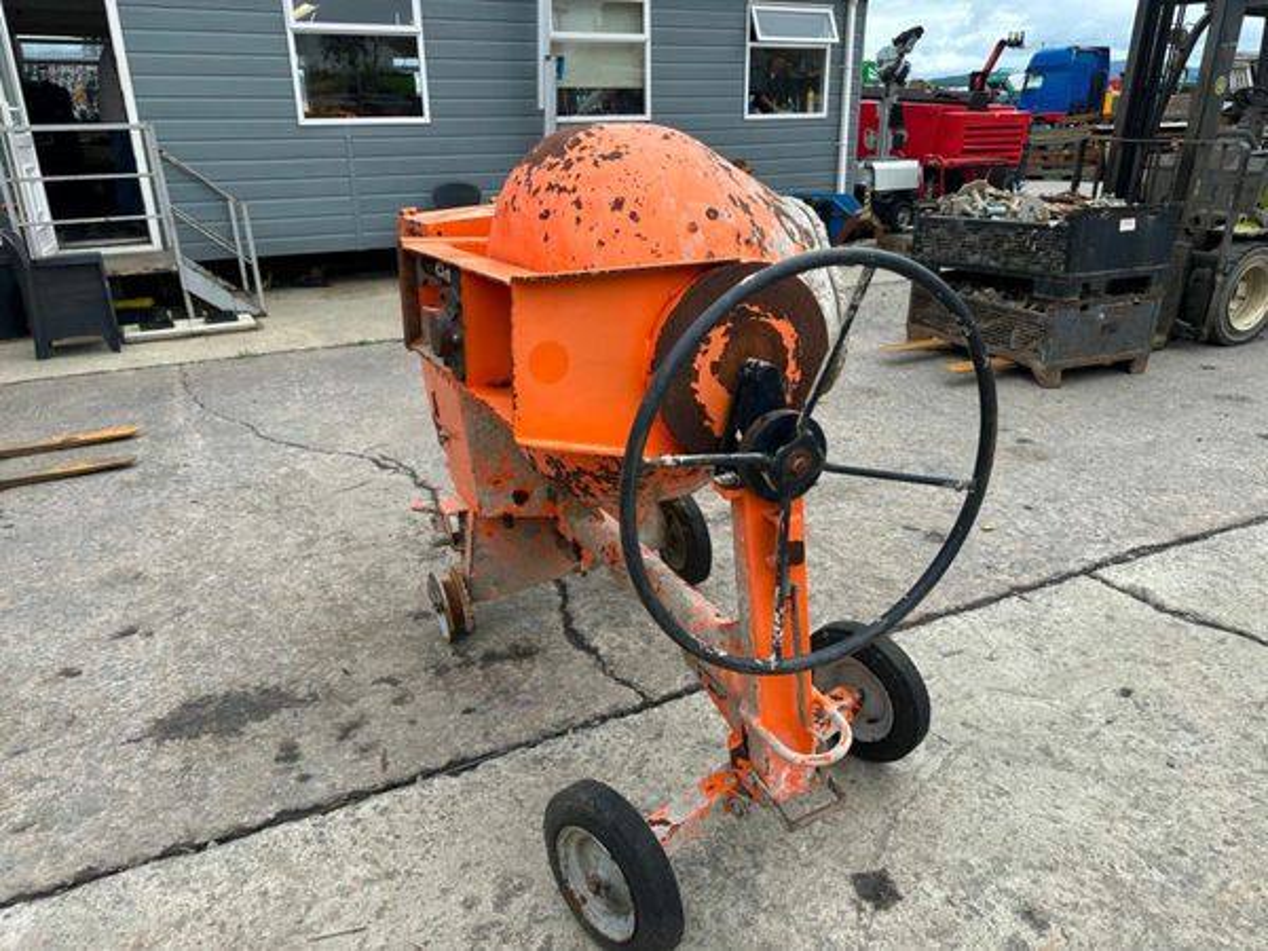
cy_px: 476
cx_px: 634
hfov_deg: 71.6
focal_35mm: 24
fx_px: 879
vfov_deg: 56.8
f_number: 1.78
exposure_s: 1/1812
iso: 80
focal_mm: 6.86
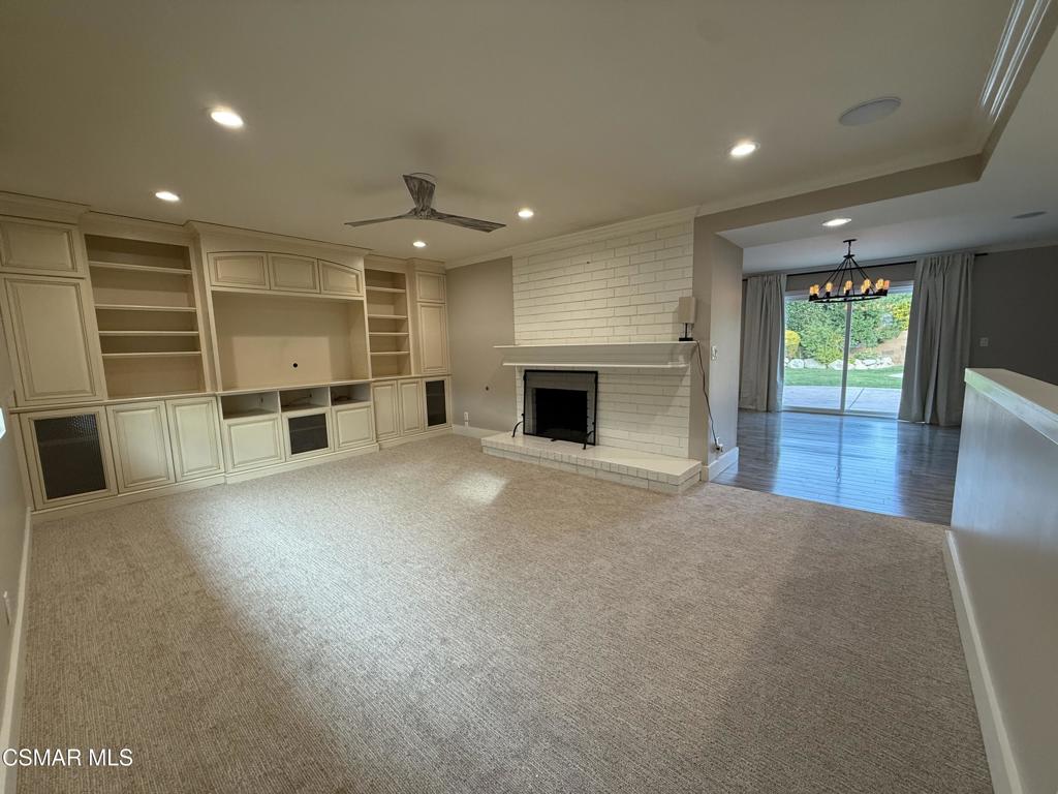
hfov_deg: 102.1
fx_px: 428
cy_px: 397
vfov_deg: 85.7
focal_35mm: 14
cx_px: 529
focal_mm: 2.22
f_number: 2.2
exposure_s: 1/120
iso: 250
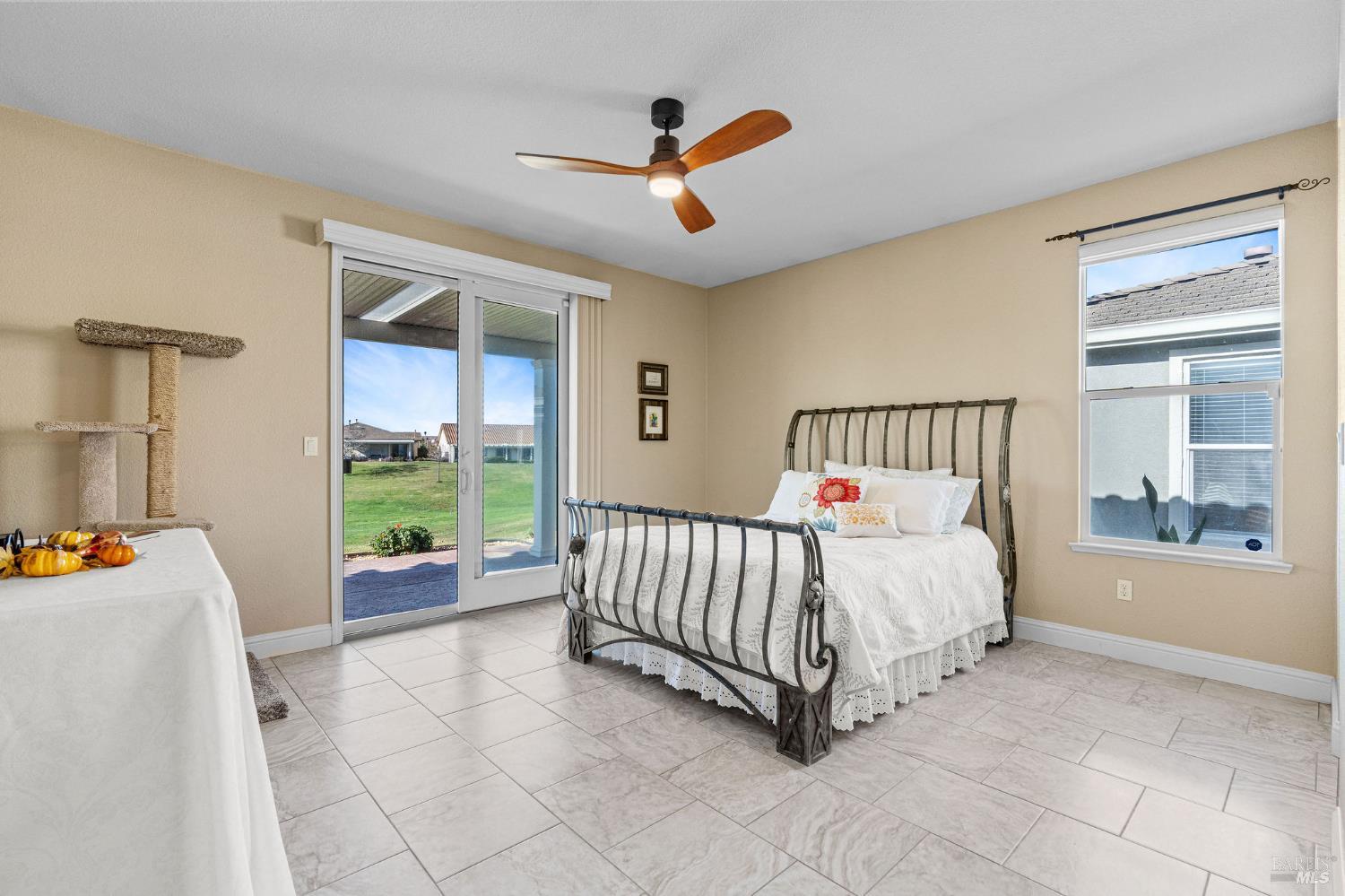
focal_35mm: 16
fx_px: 598
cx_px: 672
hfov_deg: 96.8
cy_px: 448
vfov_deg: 73.7
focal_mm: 16
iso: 640
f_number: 10
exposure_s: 1/10
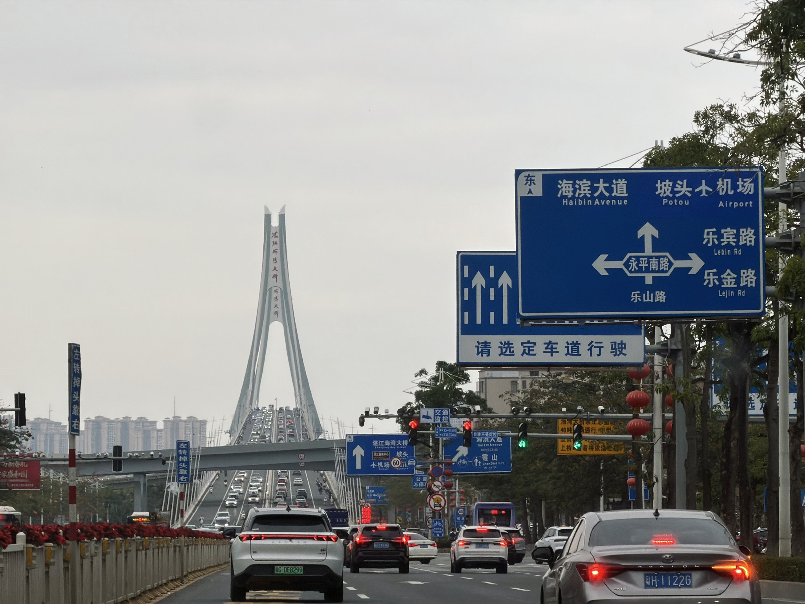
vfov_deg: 7.4
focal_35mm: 200
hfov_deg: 9.9
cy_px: 302
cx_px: 402
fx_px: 4651
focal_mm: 16.89
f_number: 2.8
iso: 64
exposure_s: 1/121
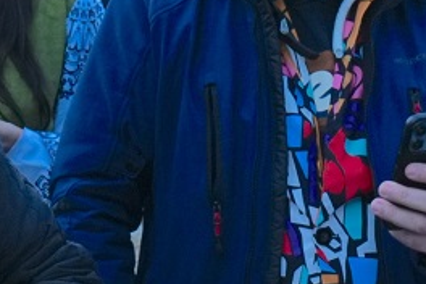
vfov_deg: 12.5
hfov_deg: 18.6
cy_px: 152
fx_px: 1302
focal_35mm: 110
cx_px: 200
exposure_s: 1/320
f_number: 14
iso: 2500
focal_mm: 29
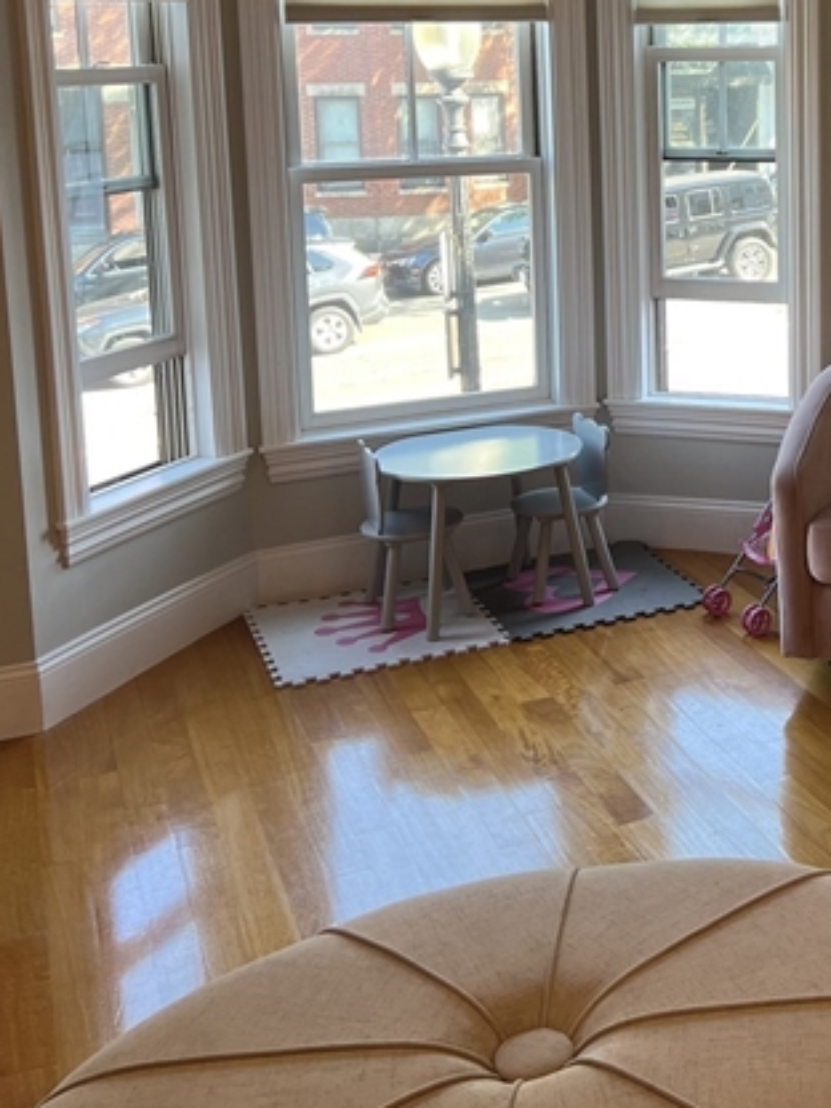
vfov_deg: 38.4
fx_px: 1536
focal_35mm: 48
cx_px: 754
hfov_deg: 29.0
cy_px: 245
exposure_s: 1/60
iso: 64
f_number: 1.5
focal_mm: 5.7
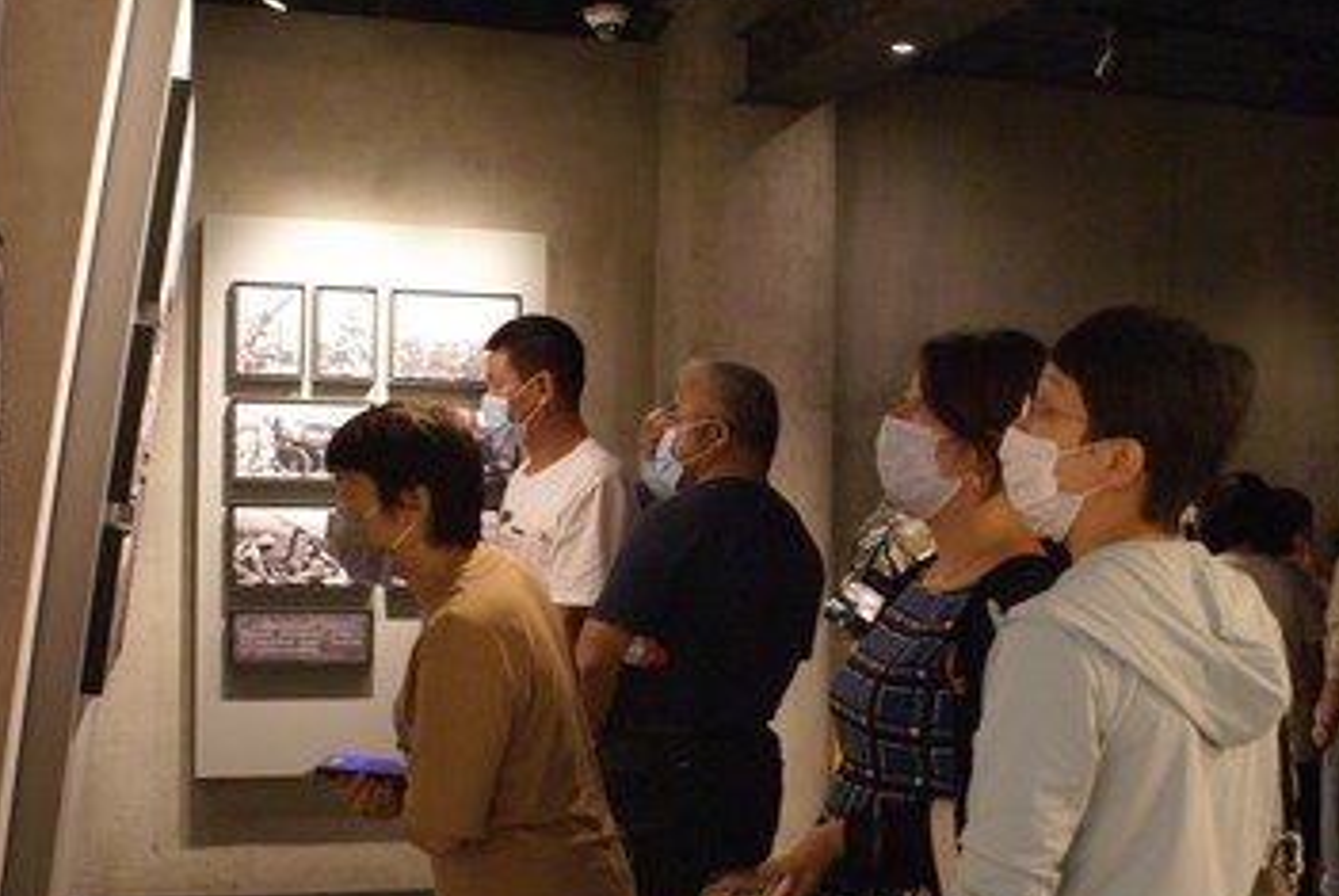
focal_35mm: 47
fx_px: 1750
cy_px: 551
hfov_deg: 41.8
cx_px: 610
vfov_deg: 28.6
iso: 800
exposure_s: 1/13
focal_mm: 22
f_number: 4
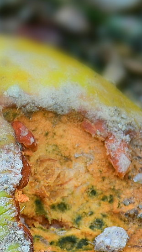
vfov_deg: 2.3
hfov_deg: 1.3
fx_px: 6398
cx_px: 22
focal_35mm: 957
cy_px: 235
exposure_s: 1/60
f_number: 10
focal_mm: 140
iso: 320
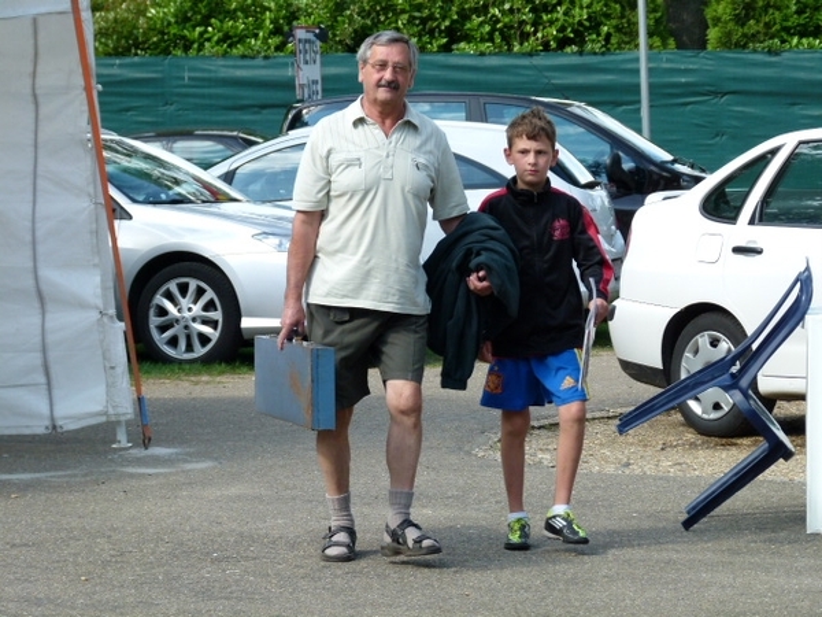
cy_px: 308
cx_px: 411
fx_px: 4369
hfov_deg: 10.7
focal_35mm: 184
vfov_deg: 8.1
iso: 100
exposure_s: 1/250
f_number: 4
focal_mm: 33.1
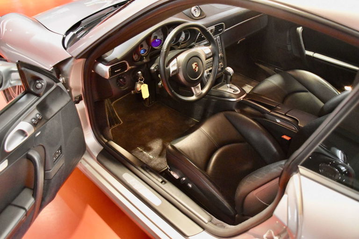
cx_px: 180
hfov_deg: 57.2
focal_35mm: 33
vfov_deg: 40.0
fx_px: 329
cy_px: 120
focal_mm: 22
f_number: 3.8
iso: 6400
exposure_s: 1/60
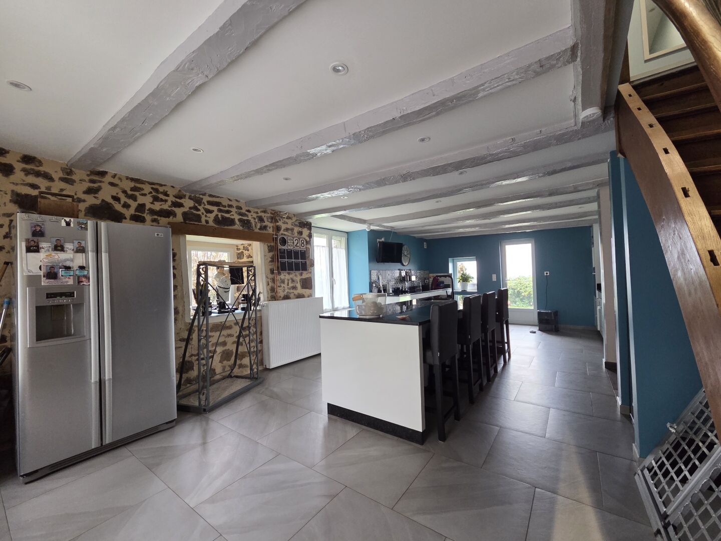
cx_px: 360
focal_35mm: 13
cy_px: 270
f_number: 2.2
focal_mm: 2.2
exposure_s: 1/50
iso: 400
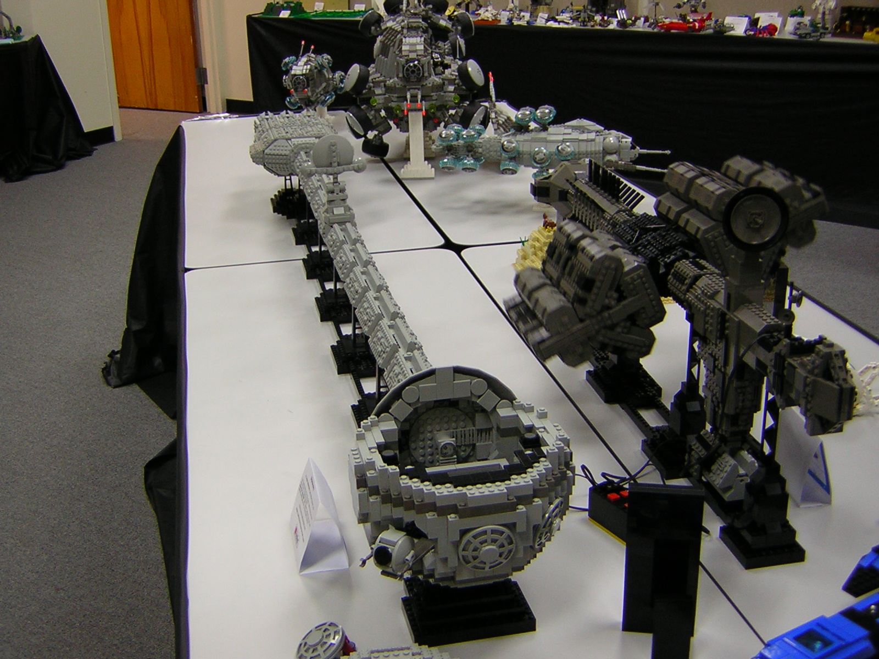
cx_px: 440
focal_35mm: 43
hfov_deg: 43.9
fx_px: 1092
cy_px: 330
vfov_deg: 33.6
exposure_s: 1/12.3
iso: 50
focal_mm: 5.6
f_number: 2.8
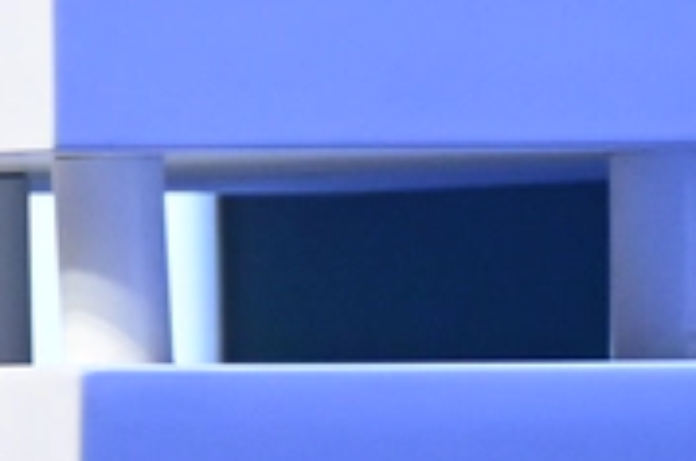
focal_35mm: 2161
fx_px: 41704
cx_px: 113
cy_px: -1127
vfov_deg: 0.6
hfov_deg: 1.0
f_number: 2.8
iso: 1250
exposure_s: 1/320
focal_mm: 200
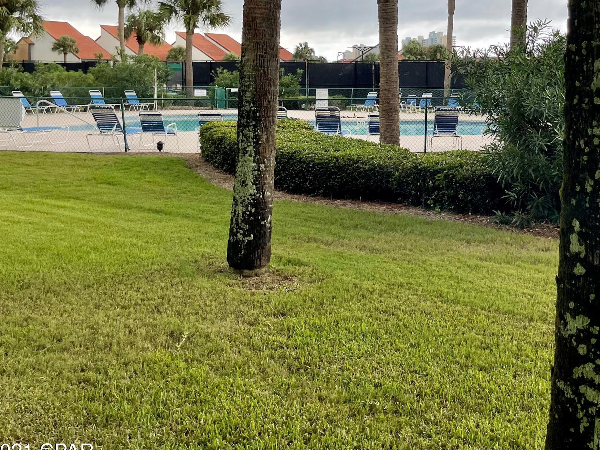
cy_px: 115
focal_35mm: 42
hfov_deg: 43.2
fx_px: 728
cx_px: 456
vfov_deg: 33.7
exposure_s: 1/509
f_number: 1.6
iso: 32
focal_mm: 5.1
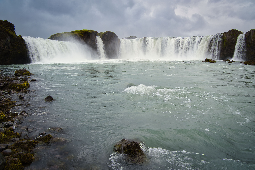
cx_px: 132
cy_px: 83
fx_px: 170
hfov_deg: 73.7
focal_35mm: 24
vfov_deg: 53.1
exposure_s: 1/56
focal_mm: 15
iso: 200
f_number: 10
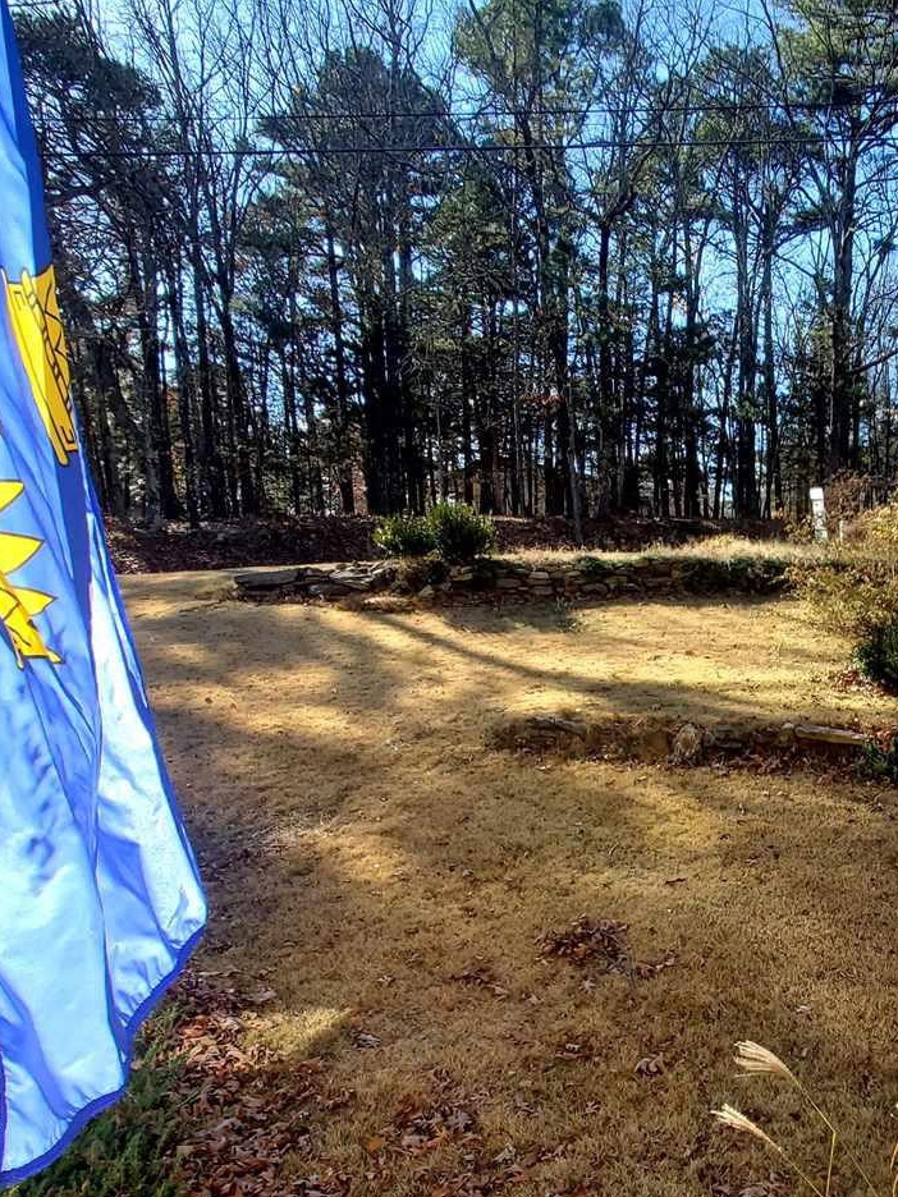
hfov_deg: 40.0
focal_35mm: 32
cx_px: 852
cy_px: 826
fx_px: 1107
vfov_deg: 55.3
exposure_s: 1/514
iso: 50
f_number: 2.2
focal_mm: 1.8
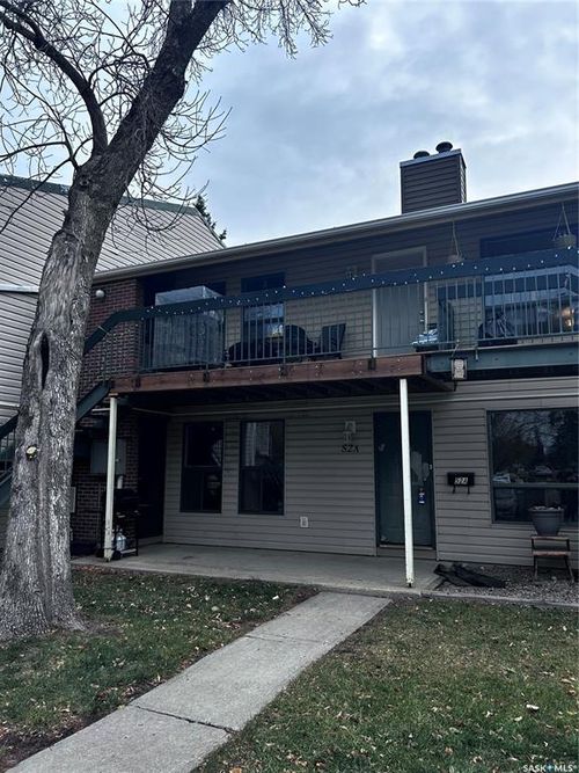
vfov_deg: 67.3
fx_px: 580
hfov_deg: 53.0
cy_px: 386
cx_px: 290
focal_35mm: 26
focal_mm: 5.7
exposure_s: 1/1048
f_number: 1.5
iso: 50
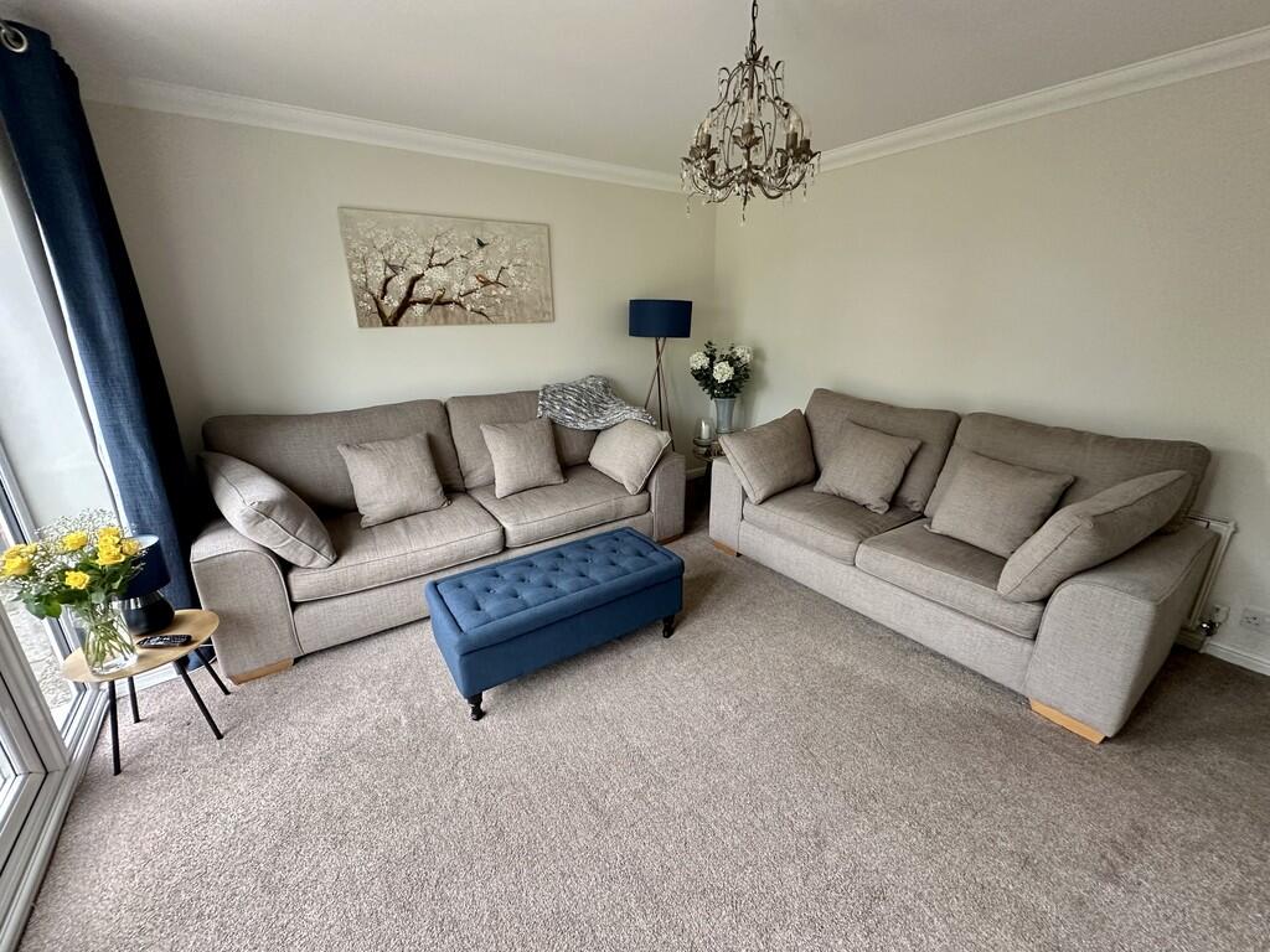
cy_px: 476
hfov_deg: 102.1
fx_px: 514
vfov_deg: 85.7
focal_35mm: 14
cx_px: 635
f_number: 2.2
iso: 320
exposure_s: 1/98
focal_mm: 2.22
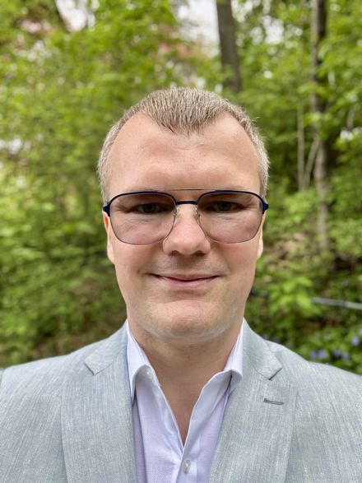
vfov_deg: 60.0
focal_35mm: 30
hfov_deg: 46.8
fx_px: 418
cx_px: 181
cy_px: 242
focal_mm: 2.69
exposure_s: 1/121
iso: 80
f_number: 1.9
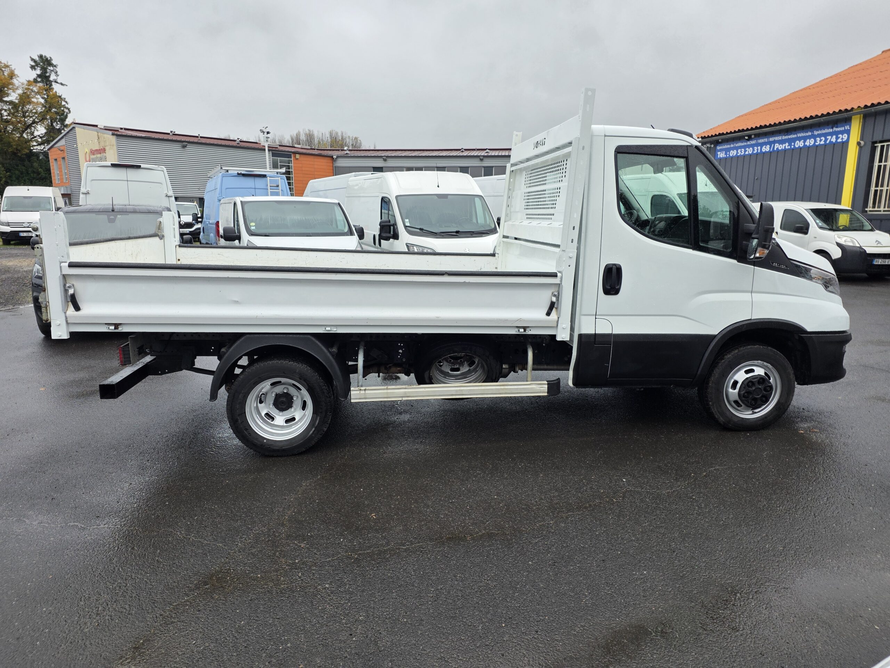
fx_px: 591
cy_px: 334
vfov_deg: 58.9
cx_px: 445
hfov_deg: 73.9
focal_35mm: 23
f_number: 1.7
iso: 40
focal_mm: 6.25
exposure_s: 1/359
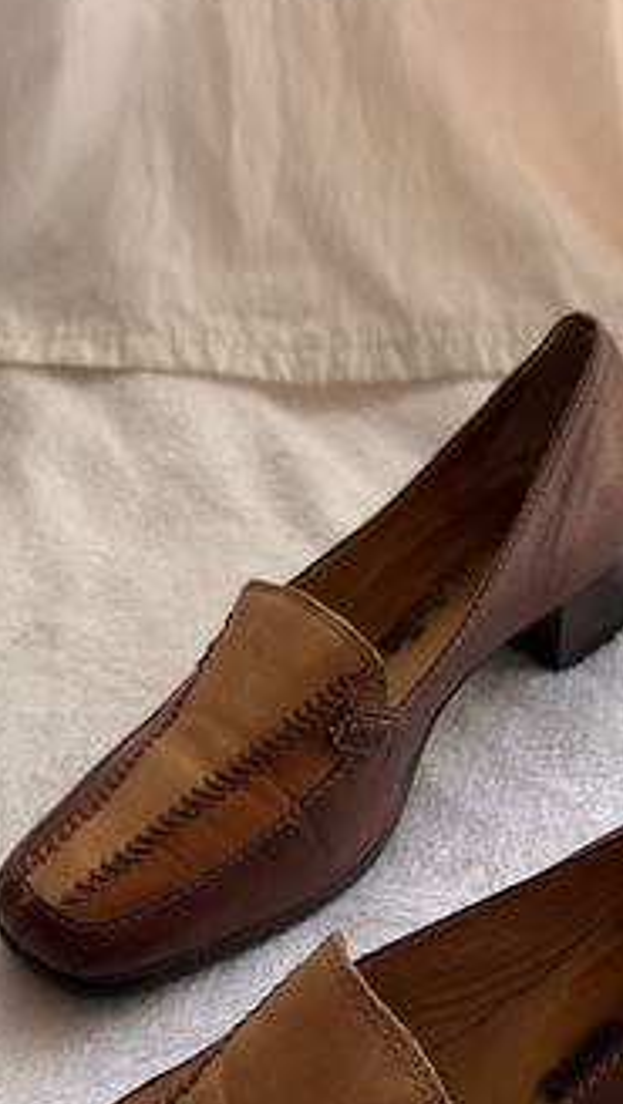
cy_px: 847
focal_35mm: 46
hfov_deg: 25.8
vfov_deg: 43.0
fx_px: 1348
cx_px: 438
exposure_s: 1/491
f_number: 1.6
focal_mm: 5.1
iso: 50
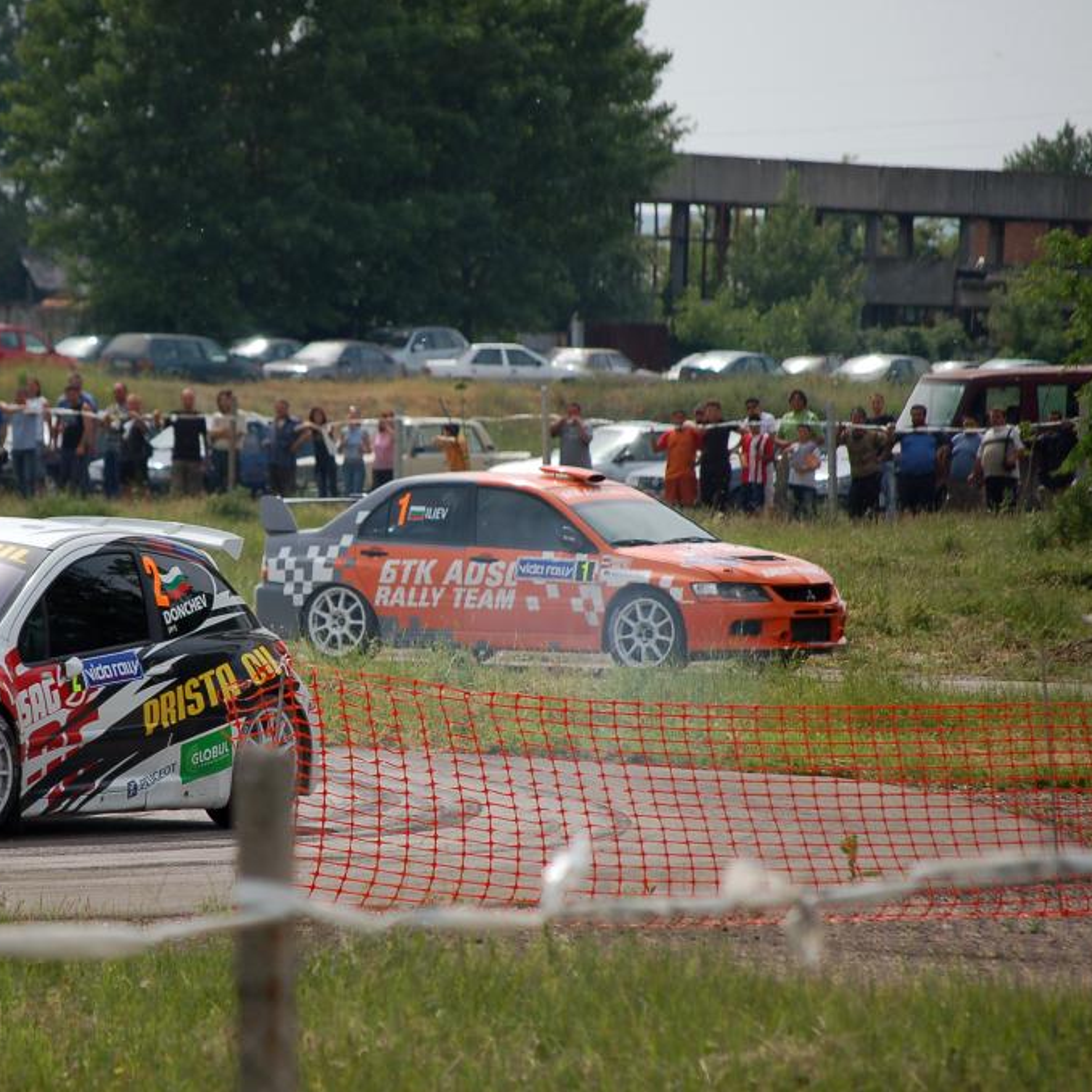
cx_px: 309
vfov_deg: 5.7
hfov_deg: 5.7
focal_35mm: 308
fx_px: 10993
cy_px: 545
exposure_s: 1/1000
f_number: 5.3
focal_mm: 160
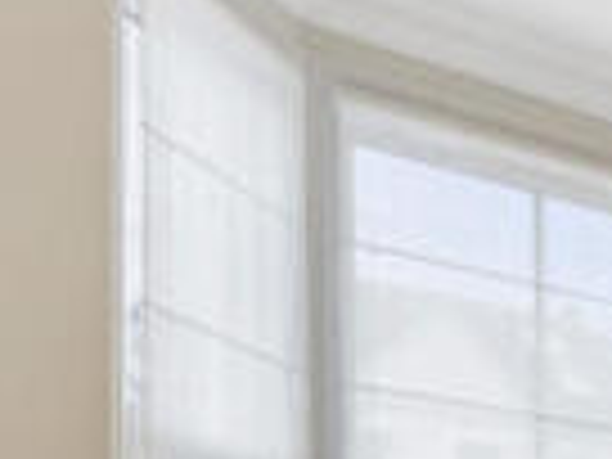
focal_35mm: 74
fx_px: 1308
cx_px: 1035
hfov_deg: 20.4
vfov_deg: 17.9
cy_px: 673
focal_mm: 16
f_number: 10
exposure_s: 1/1.25
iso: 250
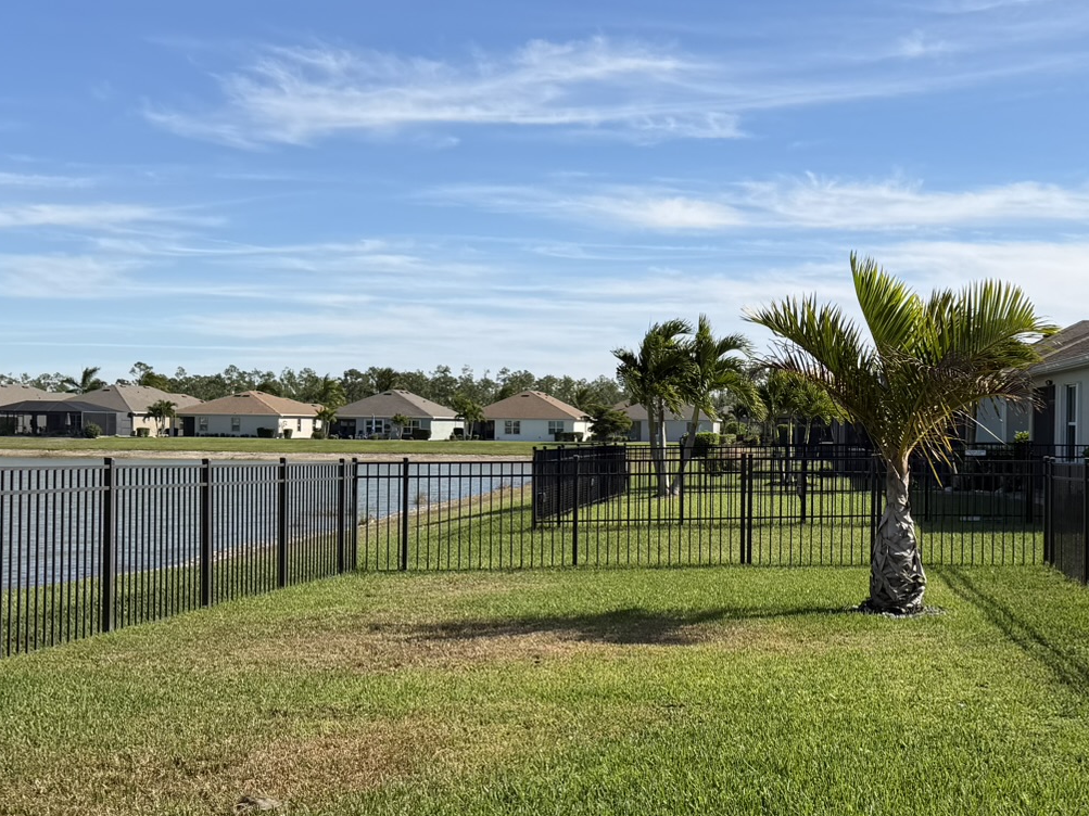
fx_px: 1541
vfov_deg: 29.7
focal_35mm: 49
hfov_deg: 38.0
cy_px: 433
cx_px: 803
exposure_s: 1/5714
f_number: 1.78
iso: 80
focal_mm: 6.76
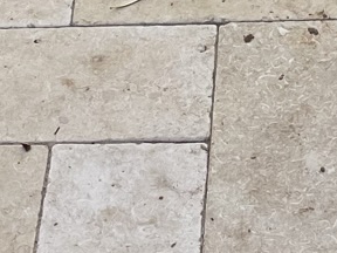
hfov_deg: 10.6
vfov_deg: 8.0
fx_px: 1801
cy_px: -26
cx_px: 373
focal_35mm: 185
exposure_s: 1/774
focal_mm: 4.2
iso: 32
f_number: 1.6
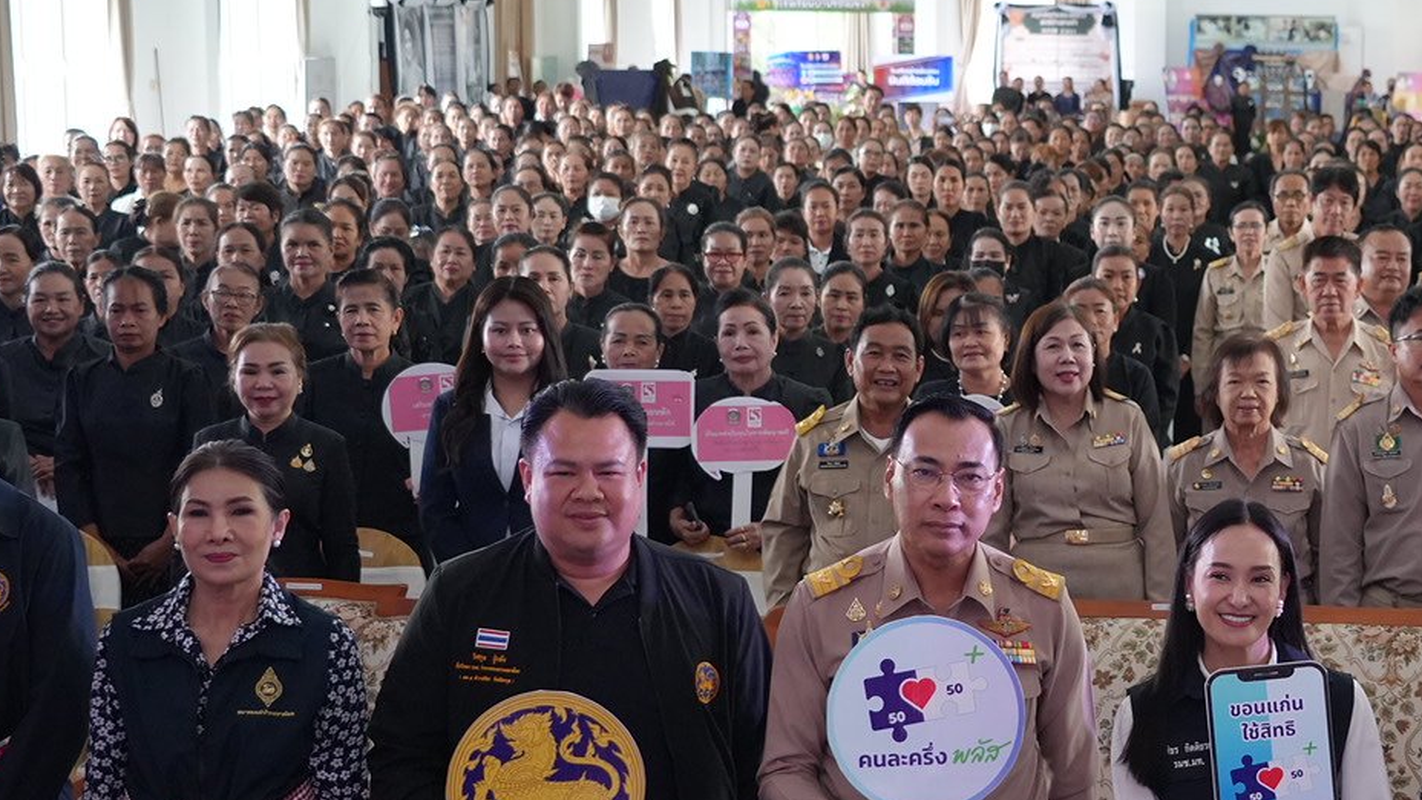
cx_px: 1194
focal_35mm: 73
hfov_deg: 28.2
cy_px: 437
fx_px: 2753
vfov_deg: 16.5
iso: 3200
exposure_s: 1/160
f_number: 4.5
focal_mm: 40
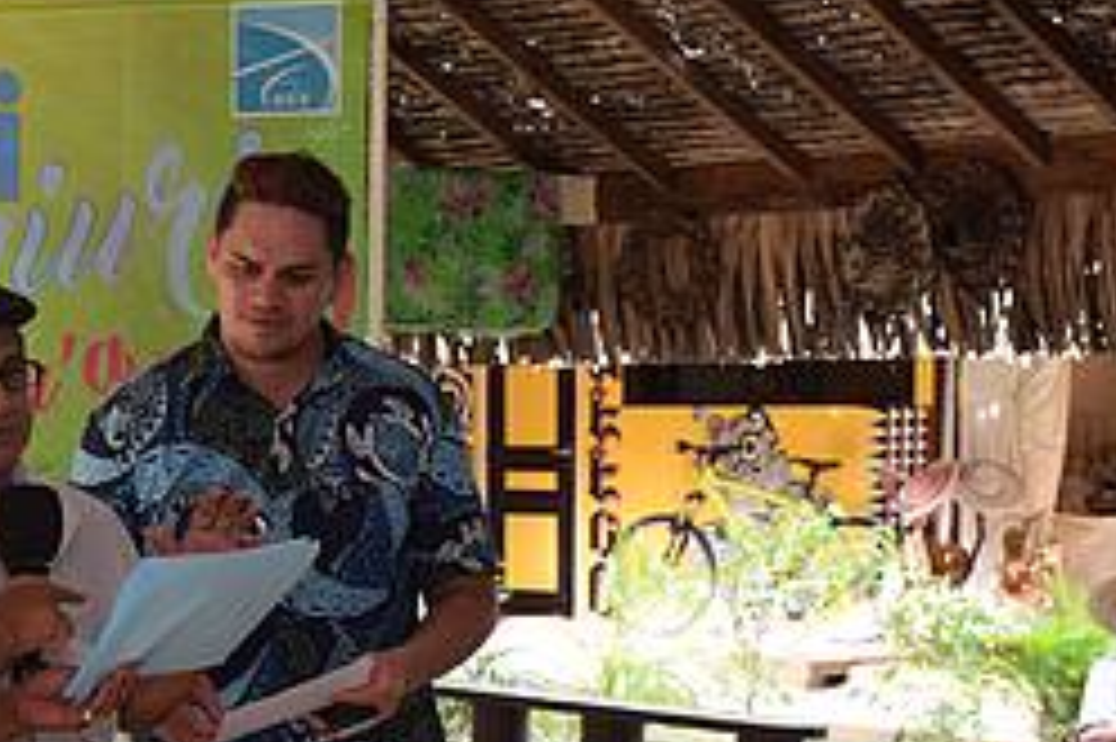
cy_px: 591
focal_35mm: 120
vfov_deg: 11.4
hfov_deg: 16.6
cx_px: -72
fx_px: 3717
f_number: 5.6
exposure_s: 1/125
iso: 450
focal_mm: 32
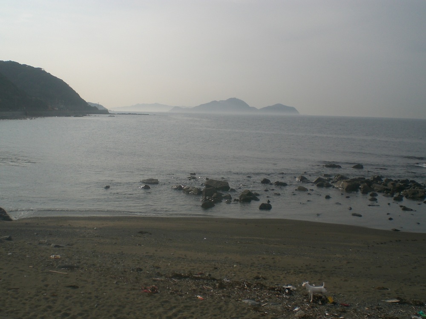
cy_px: 160
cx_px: 213
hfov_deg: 49.0
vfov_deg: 37.7
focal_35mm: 38
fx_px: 468
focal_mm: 6.3
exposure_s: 1/1000
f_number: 4.4
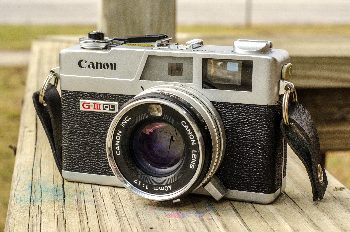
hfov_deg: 27.0
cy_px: 116
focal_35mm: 75
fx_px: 728
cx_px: 175
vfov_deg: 18.1
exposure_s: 1/60
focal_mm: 50
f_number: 11
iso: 320
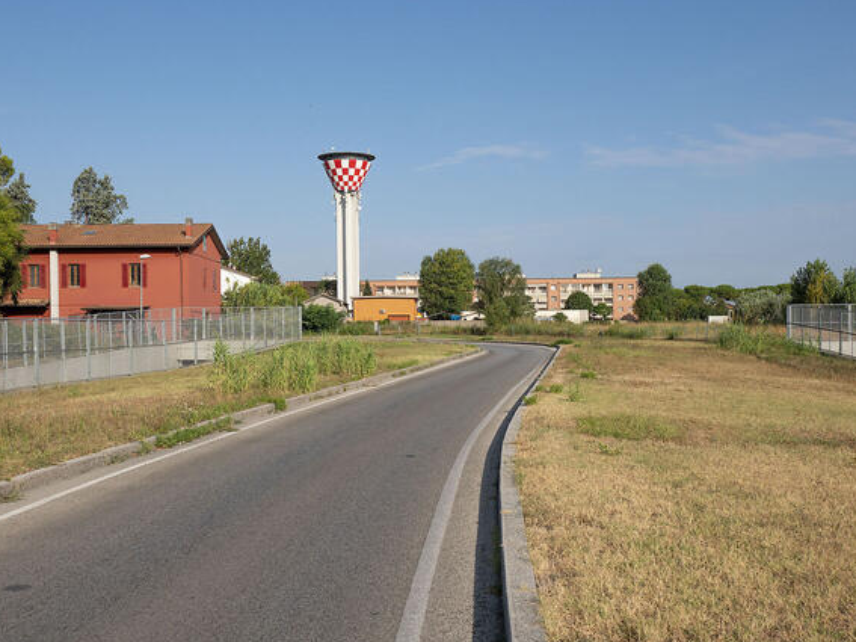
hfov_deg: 51.4
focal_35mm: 36
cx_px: 436
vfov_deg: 39.6
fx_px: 890
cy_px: 334
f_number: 4
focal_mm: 17
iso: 200
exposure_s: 1/2500
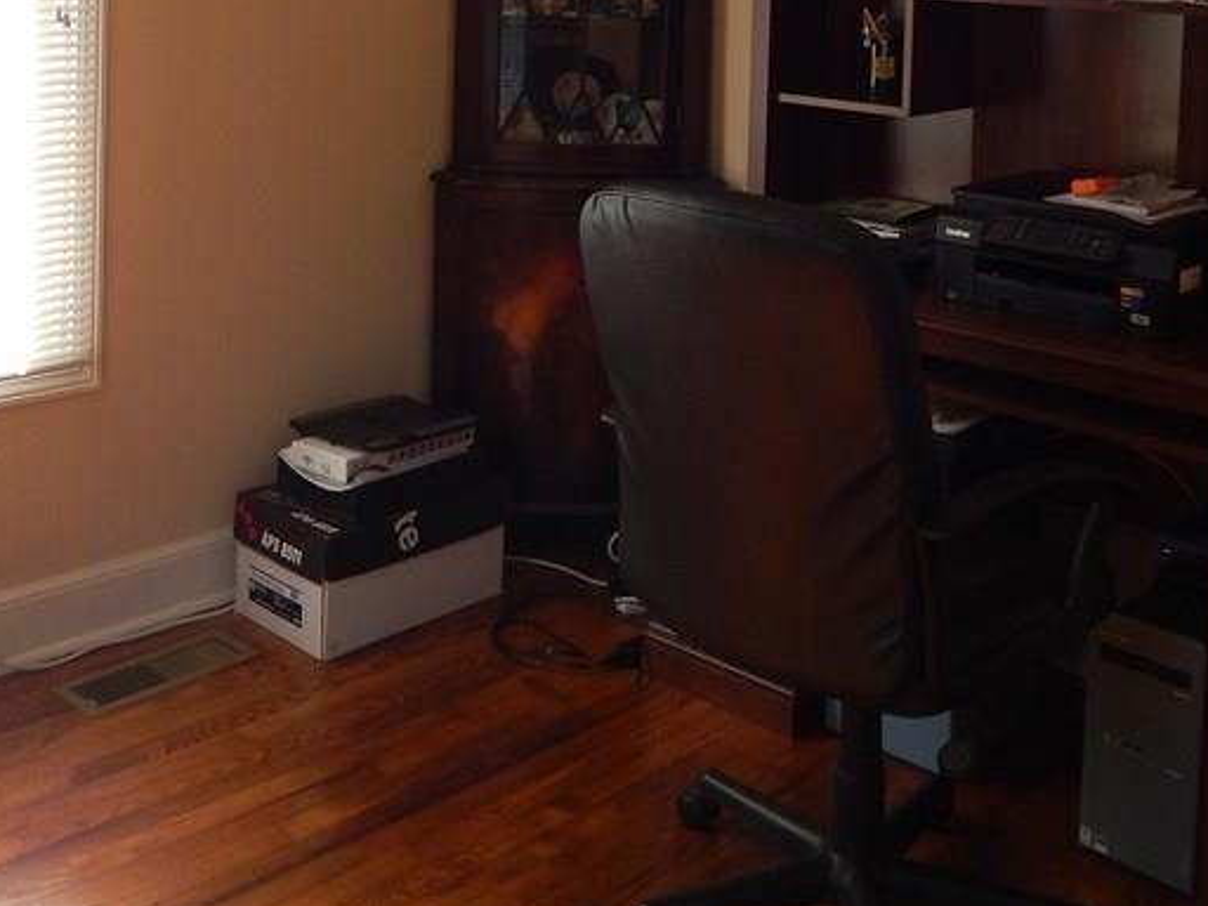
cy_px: 50
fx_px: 1605
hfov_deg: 41.2
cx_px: 630
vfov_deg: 29.8
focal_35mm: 46
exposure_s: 1/80
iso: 125
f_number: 3
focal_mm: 4
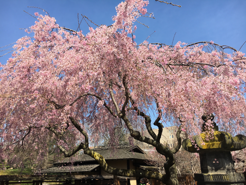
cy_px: 92
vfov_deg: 48.2
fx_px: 206
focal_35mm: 29
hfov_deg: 61.7
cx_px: 123
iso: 25
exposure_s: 1/1282
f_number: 2.2
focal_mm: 4.15
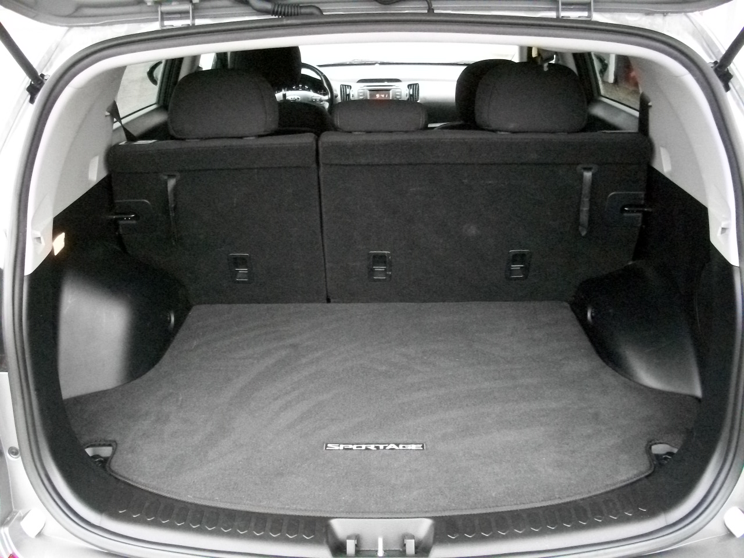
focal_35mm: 35
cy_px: 279
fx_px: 752
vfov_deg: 40.7
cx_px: 372
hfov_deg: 52.6
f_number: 3.1
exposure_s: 1/60
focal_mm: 6.3
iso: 800
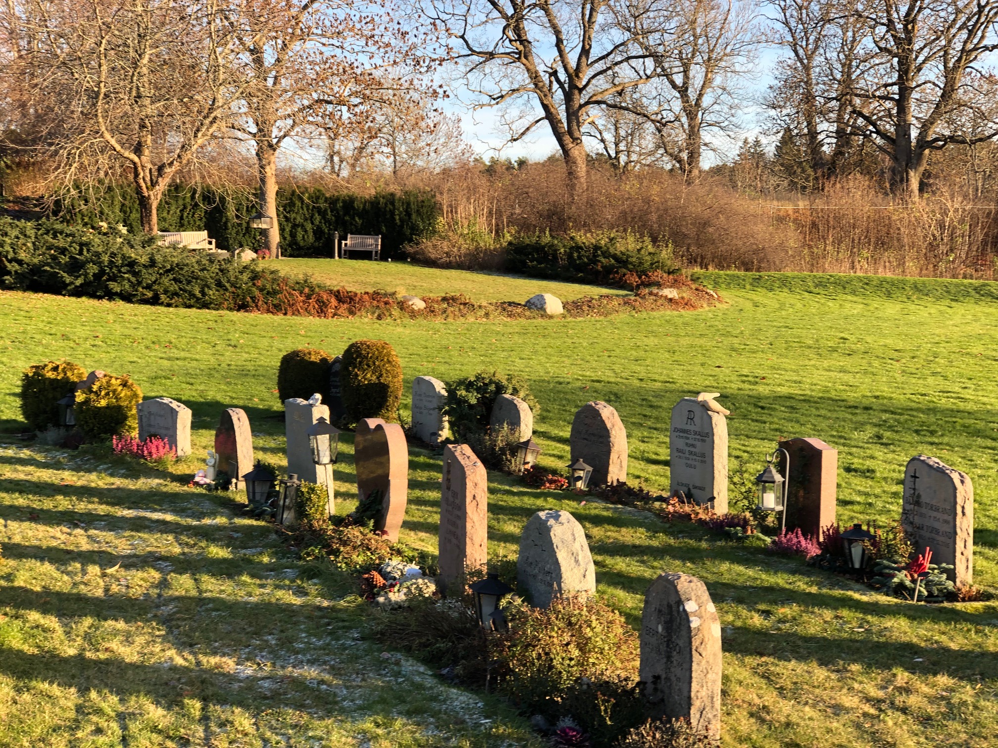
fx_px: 1643
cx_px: 499
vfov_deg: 25.7
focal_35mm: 57
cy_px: 374
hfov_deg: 33.8
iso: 20
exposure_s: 1/155
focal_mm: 6.6
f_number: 2.8
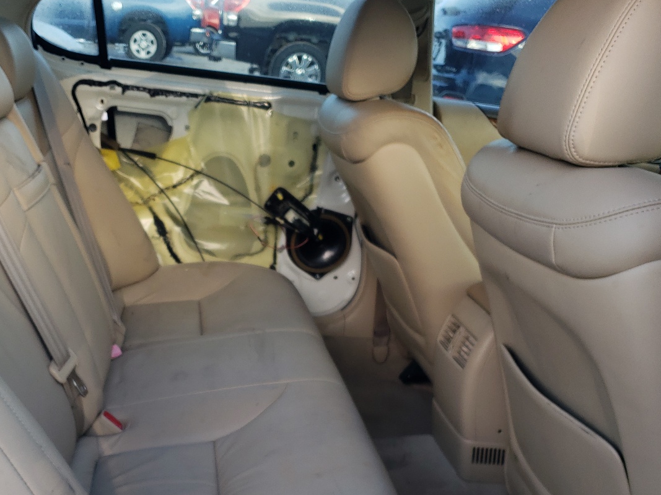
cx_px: 248
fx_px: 745
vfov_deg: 36.2
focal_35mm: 39
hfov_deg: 47.4
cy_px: 355
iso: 50
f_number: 1.5
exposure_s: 1/167
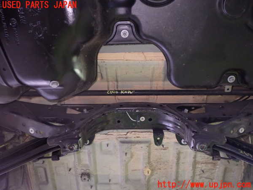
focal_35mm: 30
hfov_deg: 60.0
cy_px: 95
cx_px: 126
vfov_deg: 46.8
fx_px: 219
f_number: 2.3
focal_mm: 5.4
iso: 800
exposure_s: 1/15
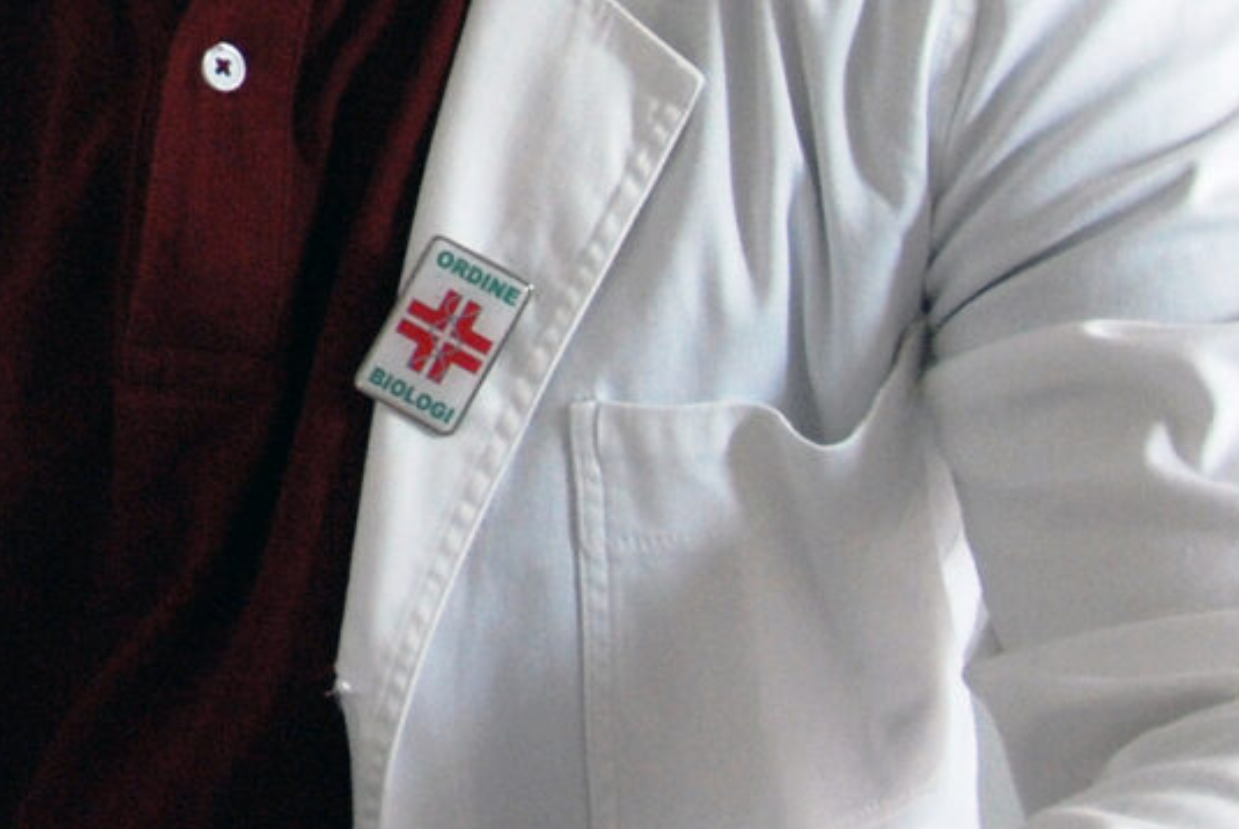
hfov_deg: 12.4
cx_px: -547
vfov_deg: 8.5
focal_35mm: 158
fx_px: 5444
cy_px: -461
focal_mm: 22
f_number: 3.8
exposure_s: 1/60
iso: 400
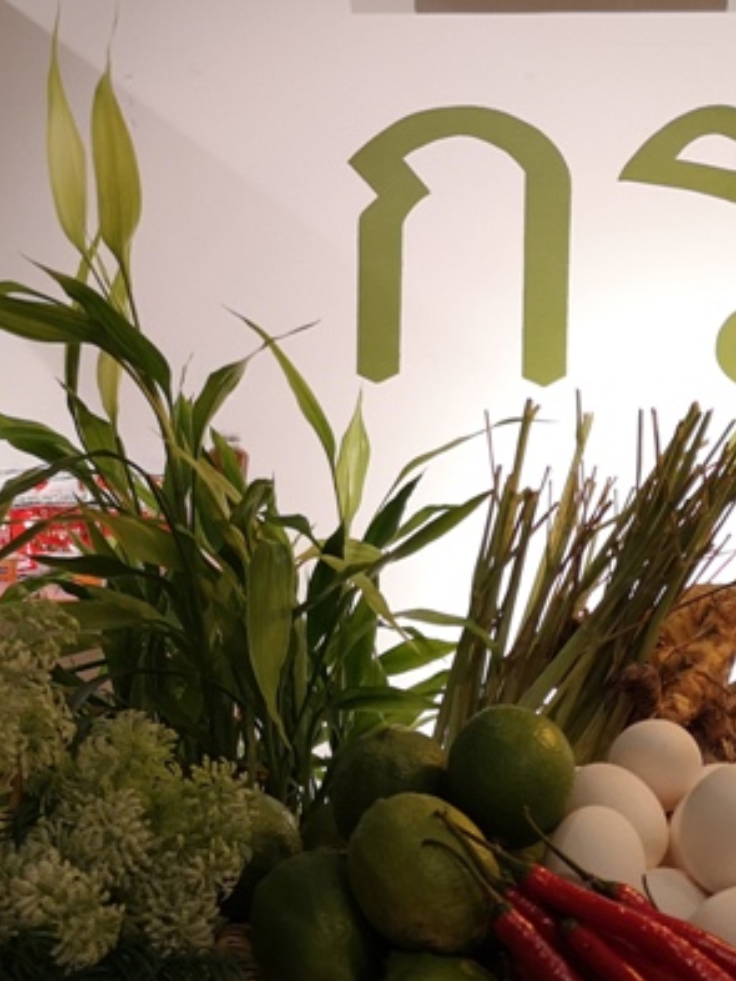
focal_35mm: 55
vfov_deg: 34.9
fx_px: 1558
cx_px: 334
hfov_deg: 26.6
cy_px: 529
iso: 250
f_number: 1.8
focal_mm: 3.95
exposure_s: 1/120
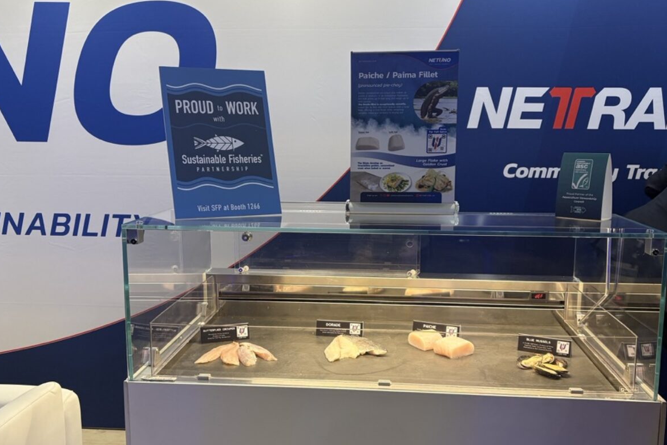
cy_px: 235
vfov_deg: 36.0
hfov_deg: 51.9
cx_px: 328
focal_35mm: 37
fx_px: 686
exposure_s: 1/120
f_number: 1.6
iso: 125
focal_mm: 5.96
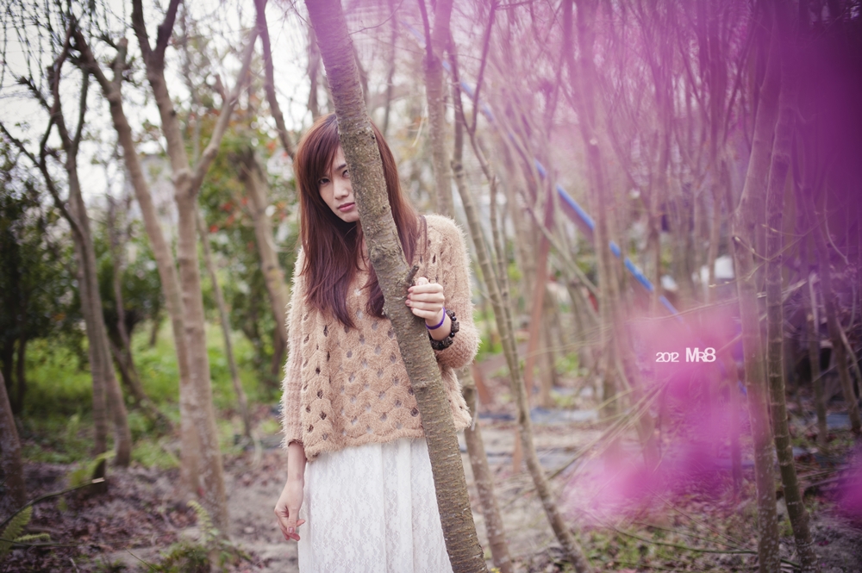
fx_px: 1196
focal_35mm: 50
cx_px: 431
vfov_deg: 26.9
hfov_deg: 39.6
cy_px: 286
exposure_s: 1/640
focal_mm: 50
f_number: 2
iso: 200
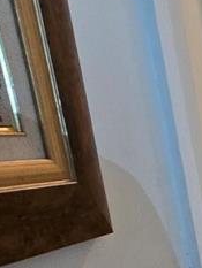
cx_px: 478
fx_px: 521
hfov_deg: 14.6
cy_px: 360
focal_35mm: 67
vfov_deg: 24.7
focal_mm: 1.7
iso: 160
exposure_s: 1/60
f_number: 2.2
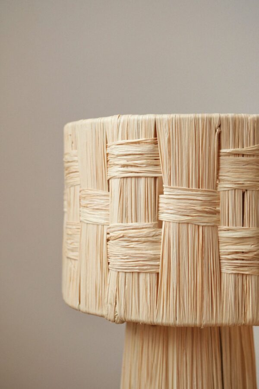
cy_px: 194
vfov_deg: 38.9
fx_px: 550
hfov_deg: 26.5
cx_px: 130
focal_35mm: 51
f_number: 4
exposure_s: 1/85
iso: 125
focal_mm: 34.2
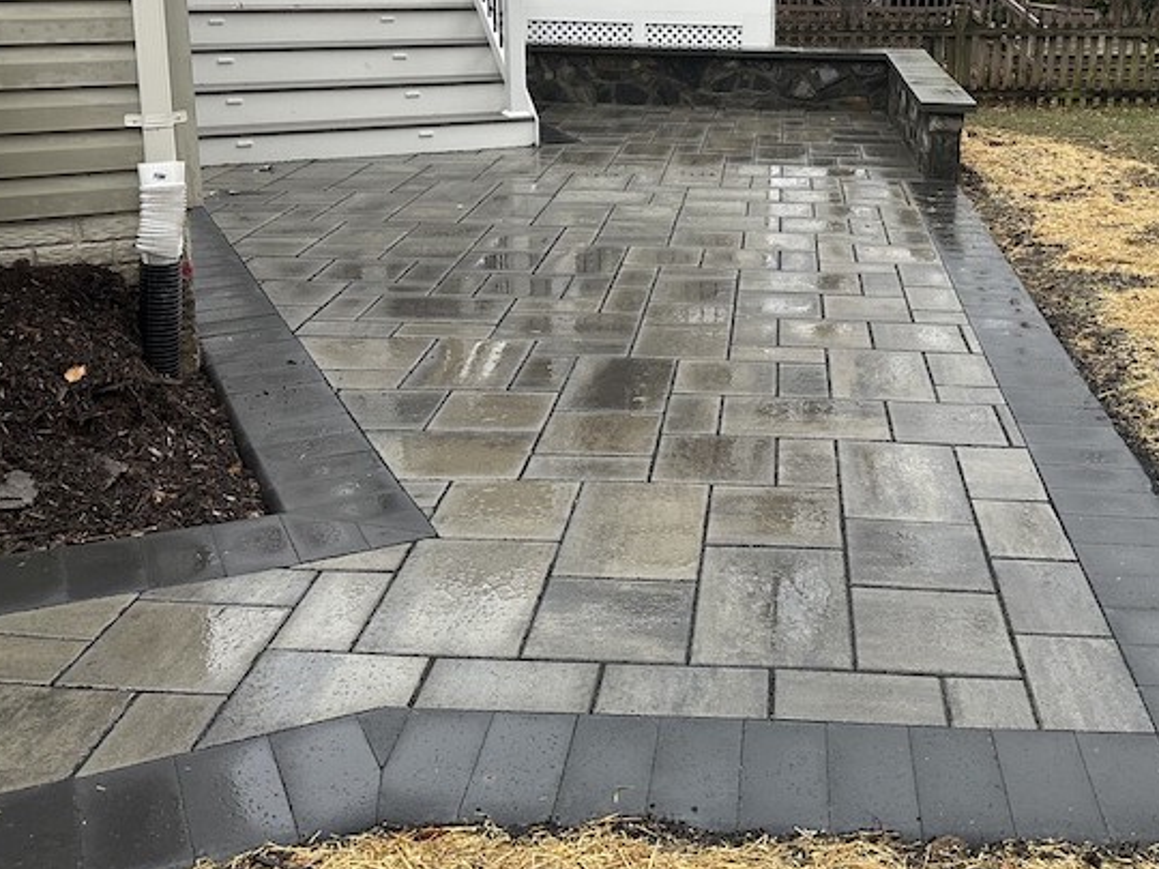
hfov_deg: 46.1
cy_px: 203
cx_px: 764
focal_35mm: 40
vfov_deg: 35.1
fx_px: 1339
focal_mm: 6.86
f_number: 1.78
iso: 200
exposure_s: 1/121
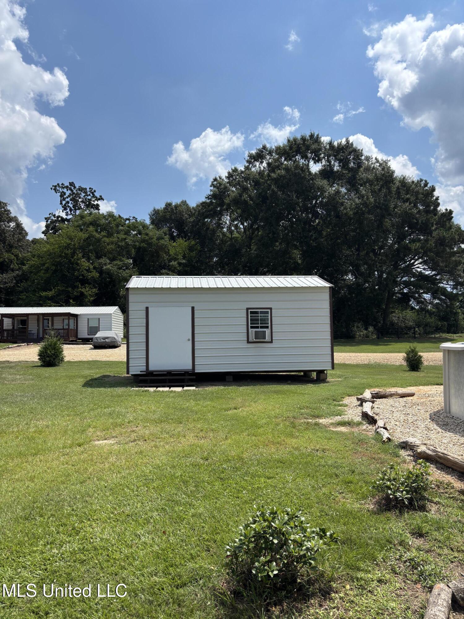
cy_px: 310
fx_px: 465
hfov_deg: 53.1
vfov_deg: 67.3
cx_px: 232
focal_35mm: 26
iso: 50
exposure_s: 1/4630
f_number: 1.6
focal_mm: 5.96
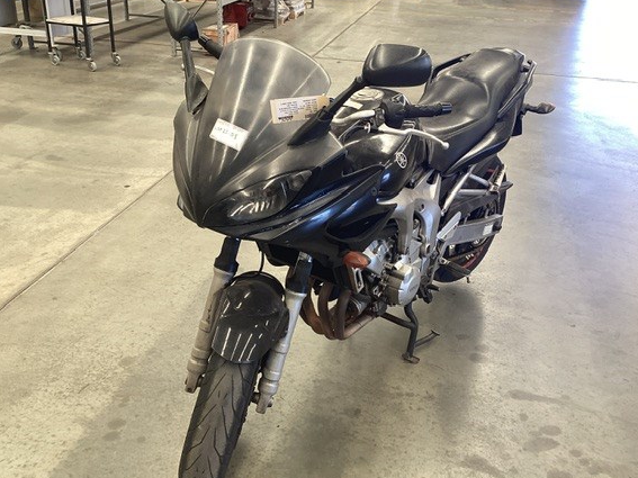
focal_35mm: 35
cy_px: 242
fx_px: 645
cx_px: 304
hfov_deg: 52.6
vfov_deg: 40.7
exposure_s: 1/60
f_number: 2.4
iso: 64
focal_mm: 3.3
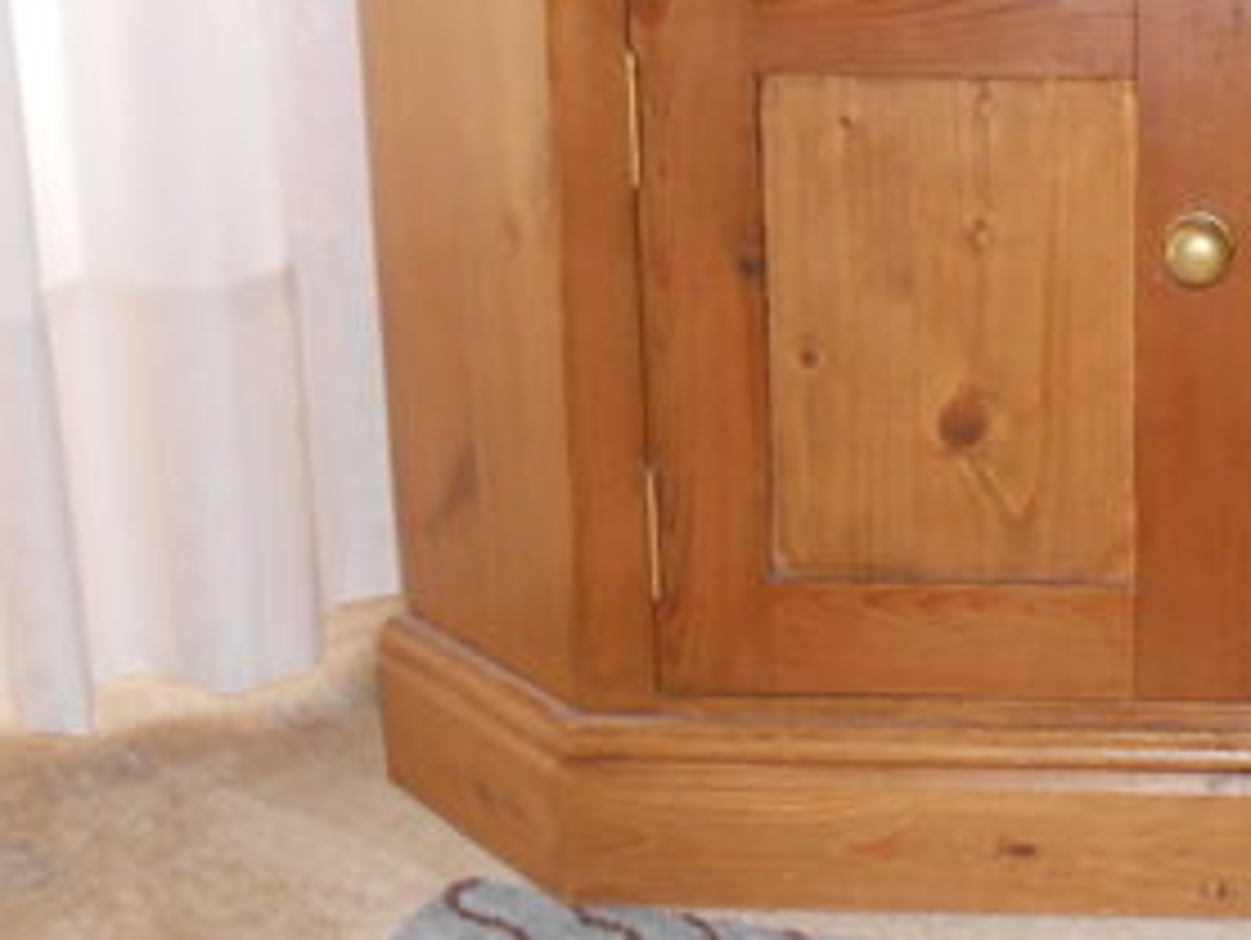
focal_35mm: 69
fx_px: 2496
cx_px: 1161
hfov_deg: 27.0
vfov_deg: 21.2
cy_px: 265
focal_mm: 5.8
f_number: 3.6
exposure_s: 1/30
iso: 200
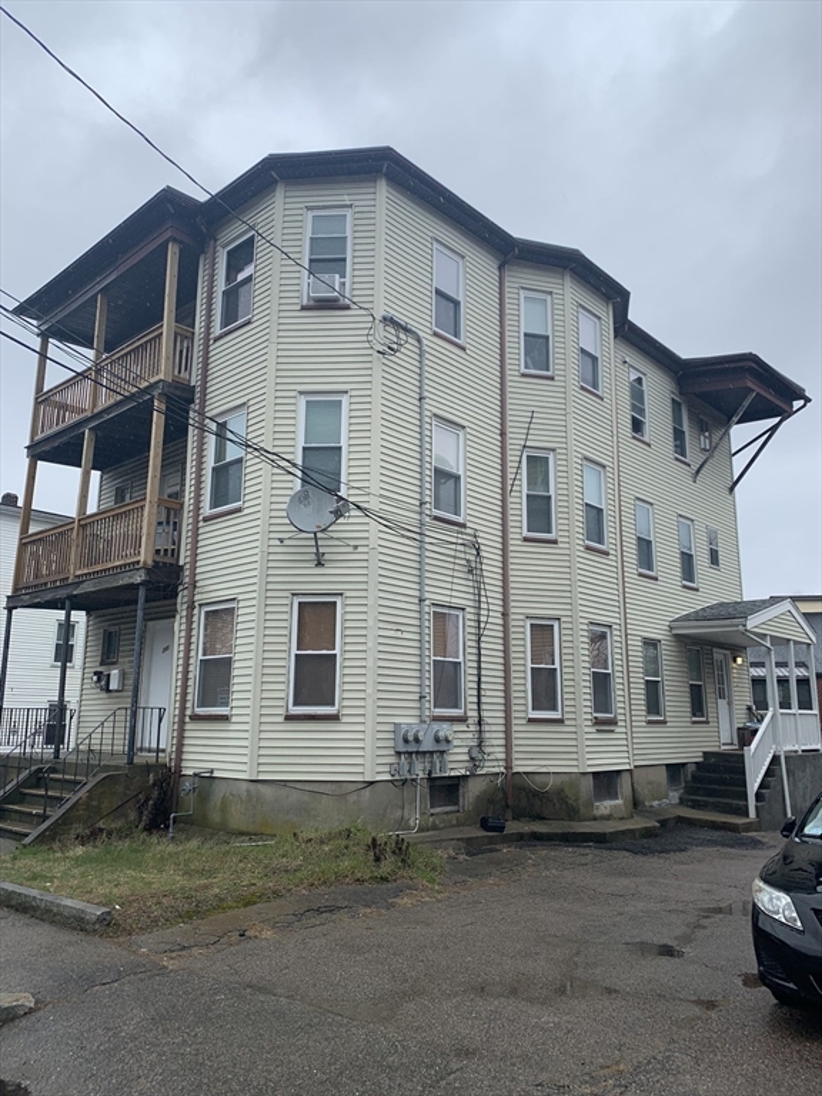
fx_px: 823
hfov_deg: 53.1
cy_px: 548
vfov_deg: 67.3
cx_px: 411
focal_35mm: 26
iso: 25
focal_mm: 4.25
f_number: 1.8
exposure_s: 1/594
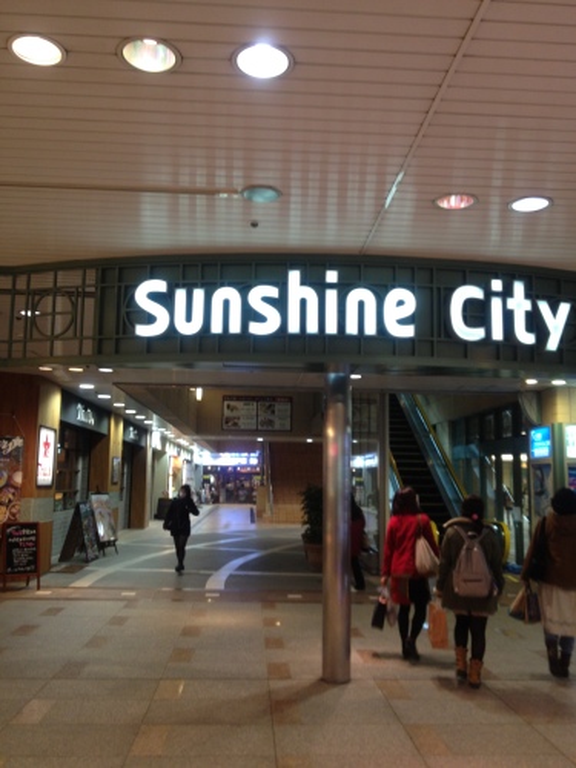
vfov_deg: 52.6
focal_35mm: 35
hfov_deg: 40.7
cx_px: 288
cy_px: 384
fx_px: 777
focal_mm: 4.28
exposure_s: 1/20
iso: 100
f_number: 2.4
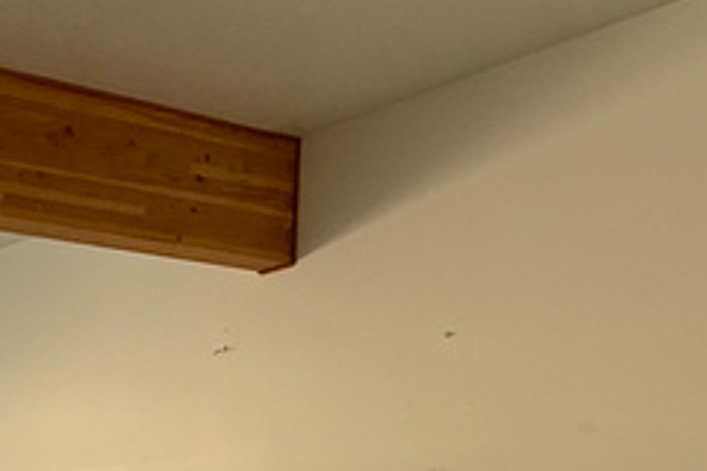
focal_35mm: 62
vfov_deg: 18.6
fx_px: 1218
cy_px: 759
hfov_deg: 27.4
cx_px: -200
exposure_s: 1/99
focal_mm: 2.22
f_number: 2.2
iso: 80
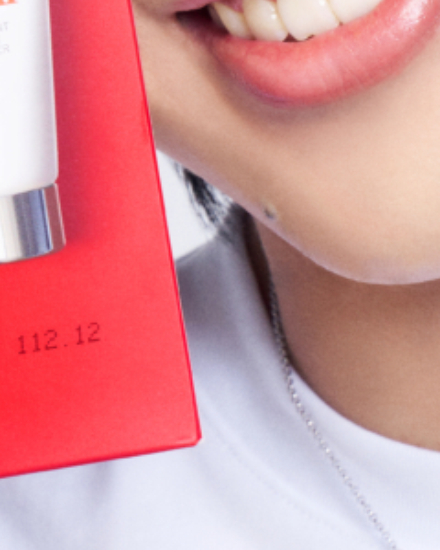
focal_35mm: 344
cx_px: 51
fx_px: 5600
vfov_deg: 5.6
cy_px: 22
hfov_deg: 4.5
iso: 200
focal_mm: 61
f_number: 11
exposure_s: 1/200
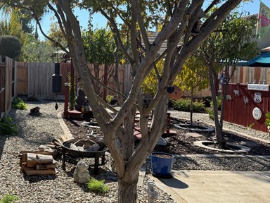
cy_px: 90
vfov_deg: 35.9
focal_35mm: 40
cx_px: 48
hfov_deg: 44.2
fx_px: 312
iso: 100
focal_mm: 6.76
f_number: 1.78
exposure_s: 1/3584
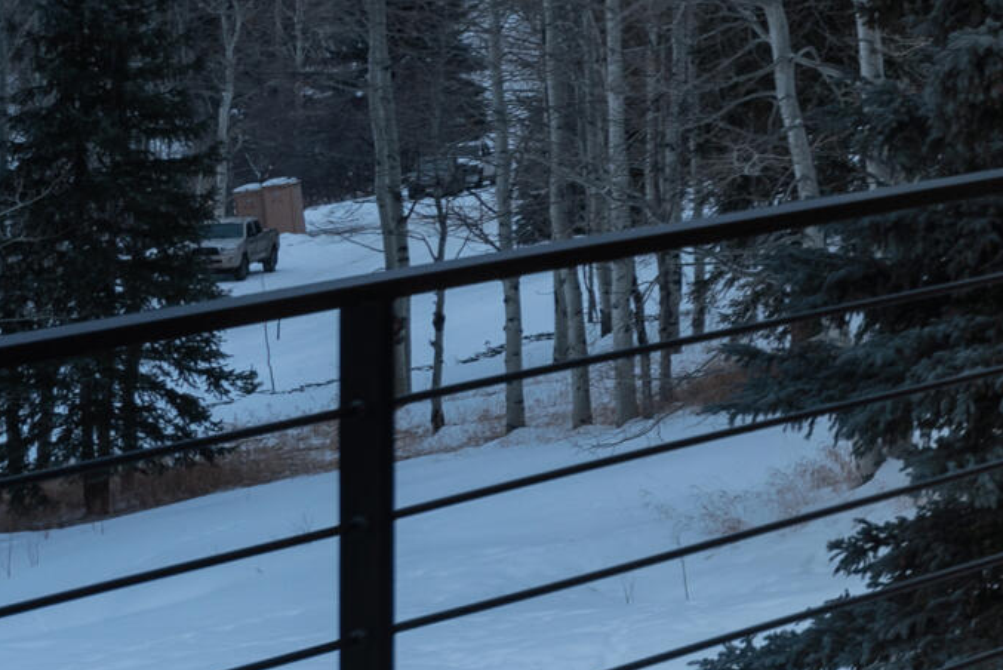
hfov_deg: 11.9
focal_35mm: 155
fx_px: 4320
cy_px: -344
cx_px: 1959
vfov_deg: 8.7
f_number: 7.1
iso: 100
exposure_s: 1
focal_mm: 35
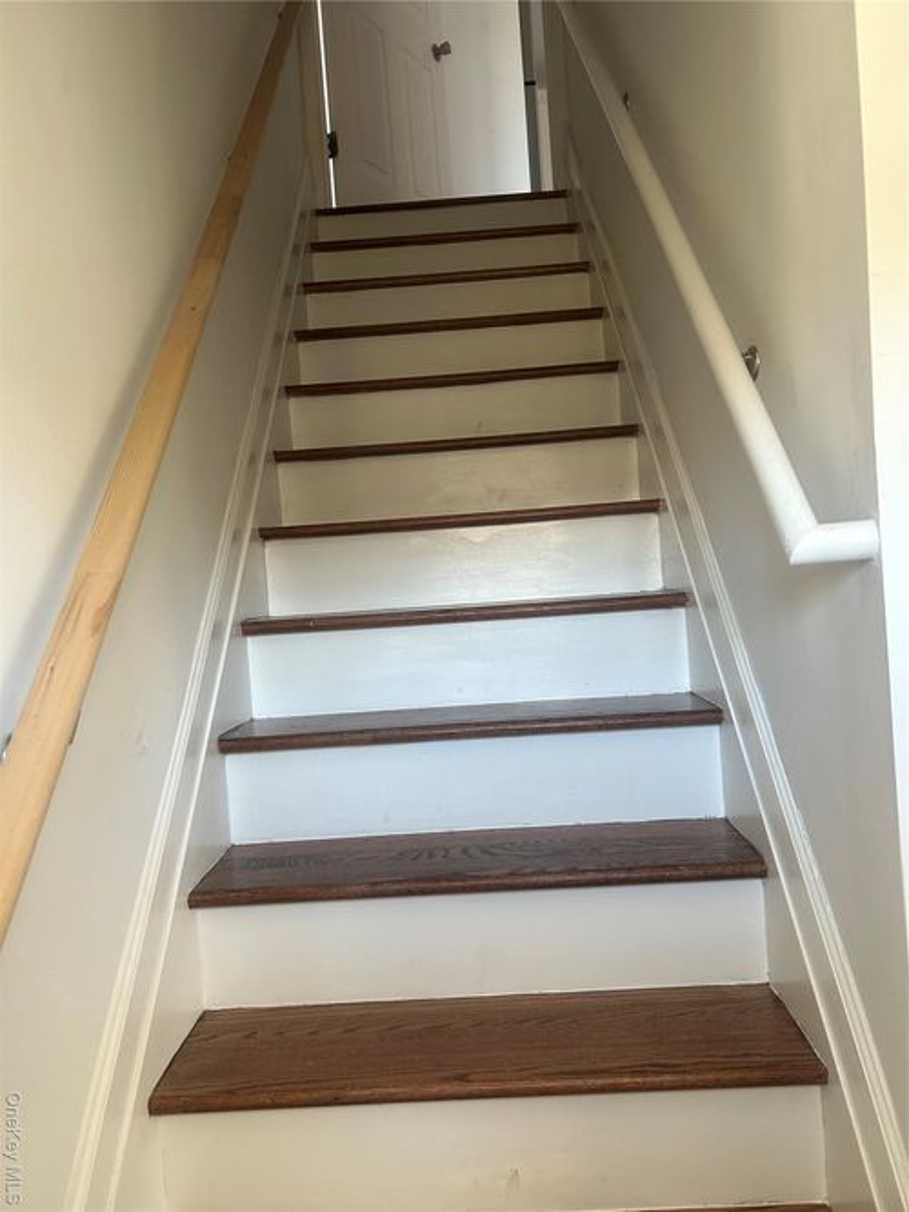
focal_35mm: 26
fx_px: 911
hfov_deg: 53.0
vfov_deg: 67.3
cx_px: 454
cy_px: 606
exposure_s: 1/67
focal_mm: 5.7
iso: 125
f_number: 1.5
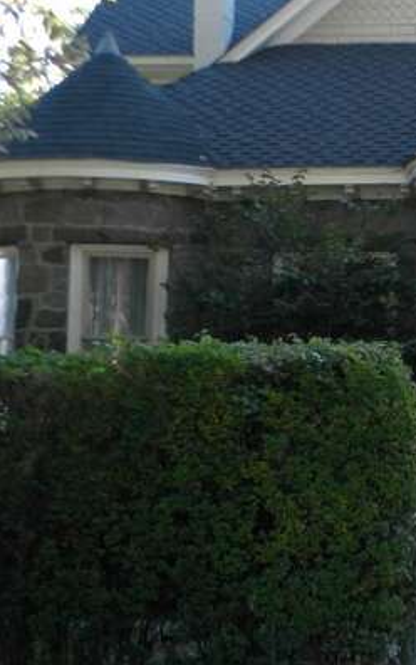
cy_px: 259
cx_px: 535
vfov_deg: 26.7
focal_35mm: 77
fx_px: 1395
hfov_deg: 16.1
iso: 80
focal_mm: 6.4
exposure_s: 1/67
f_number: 3.7
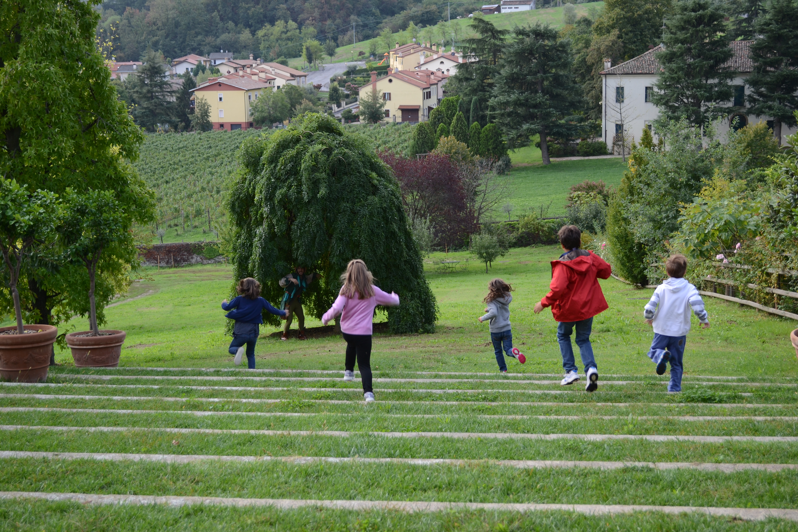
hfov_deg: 37.9
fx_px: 1164
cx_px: 399
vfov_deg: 25.8
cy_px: 266
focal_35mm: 52
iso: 100
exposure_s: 1/125
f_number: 5.6
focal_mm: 35
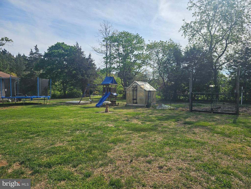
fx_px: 167
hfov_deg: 73.9
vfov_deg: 58.9
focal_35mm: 23
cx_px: 126
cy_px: 94
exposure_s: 1/1044
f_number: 1.7
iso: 10
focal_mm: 6.3
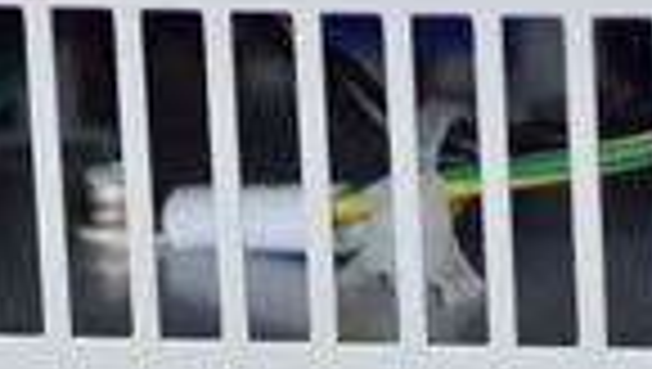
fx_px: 12668
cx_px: 315
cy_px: 688
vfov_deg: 1.7
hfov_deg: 2.9
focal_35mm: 732
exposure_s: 1/500
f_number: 6.3
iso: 1250
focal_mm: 135
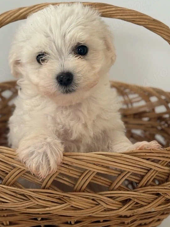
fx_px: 629
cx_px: 74
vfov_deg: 20.4
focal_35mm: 96
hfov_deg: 15.4
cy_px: 105
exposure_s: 1/117
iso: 50
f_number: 1.6
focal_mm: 5.96
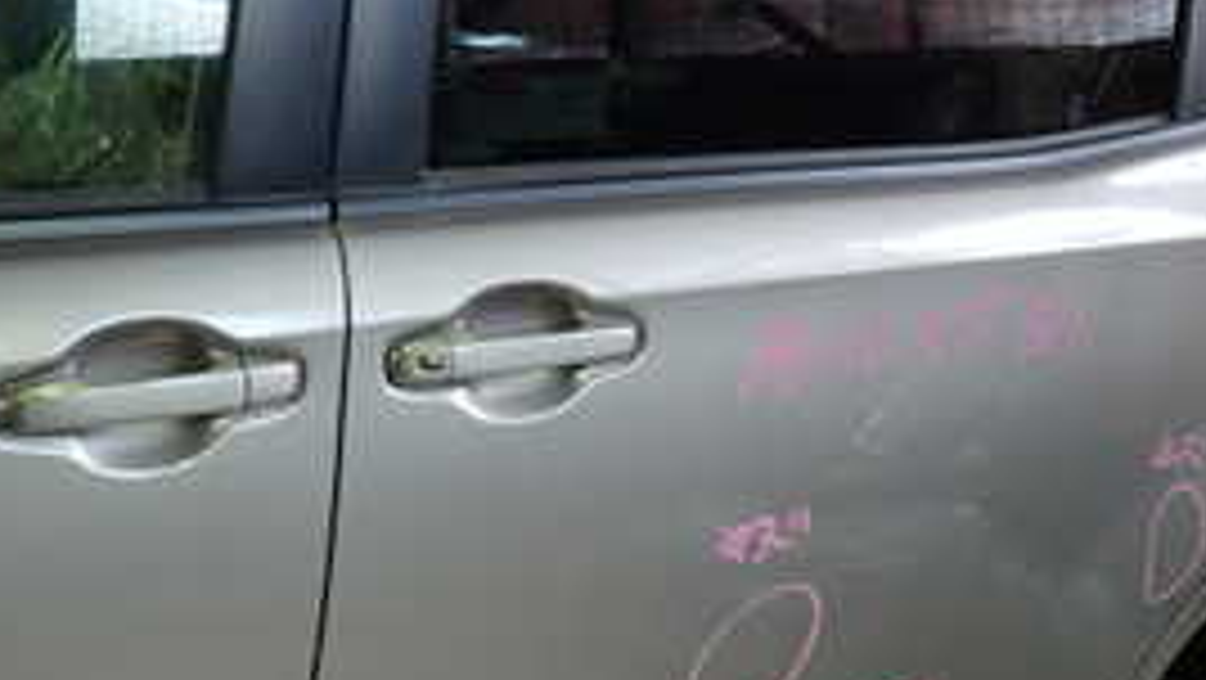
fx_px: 1951
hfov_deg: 34.1
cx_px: 792
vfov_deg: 19.7
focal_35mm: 61
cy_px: 315
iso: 200
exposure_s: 1/40
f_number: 2
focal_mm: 4.5
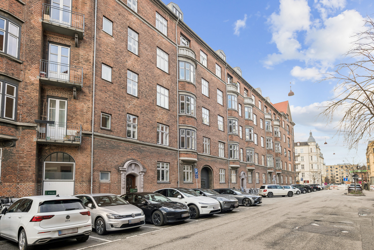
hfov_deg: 84.0
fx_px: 208
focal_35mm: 20
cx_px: 187
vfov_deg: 61.9
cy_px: 125
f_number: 6.3
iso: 160
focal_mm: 20
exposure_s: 1/100
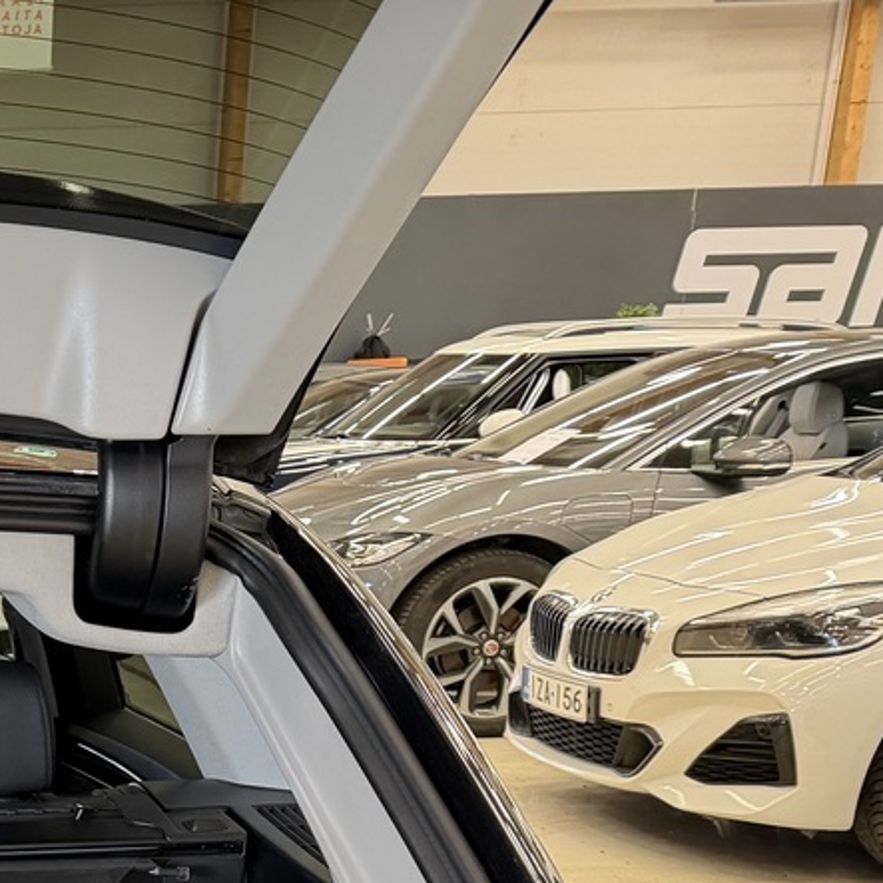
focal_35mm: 69
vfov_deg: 23.0
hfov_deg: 21.1
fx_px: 1991
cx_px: -441
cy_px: 1044
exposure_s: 1/50
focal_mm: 6.76
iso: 200
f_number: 1.78
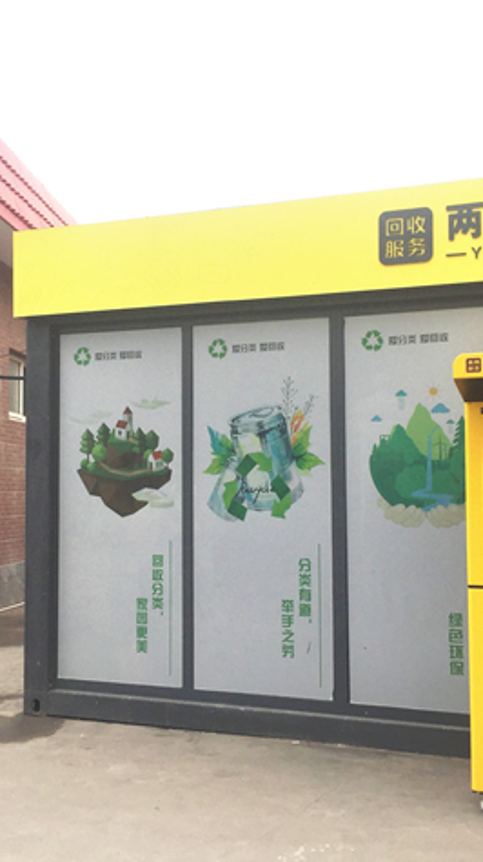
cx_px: 228
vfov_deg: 47.4
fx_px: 981
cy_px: 436
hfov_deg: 27.7
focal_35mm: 43
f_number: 2.2
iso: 32
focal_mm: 4.15
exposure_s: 1/1883
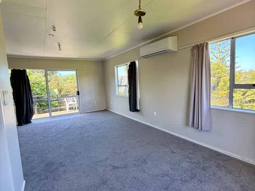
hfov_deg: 102.1
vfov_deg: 85.6
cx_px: 128
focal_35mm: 14
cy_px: 96
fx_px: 103
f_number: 2.2
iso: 80
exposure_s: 1/99
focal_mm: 2.22
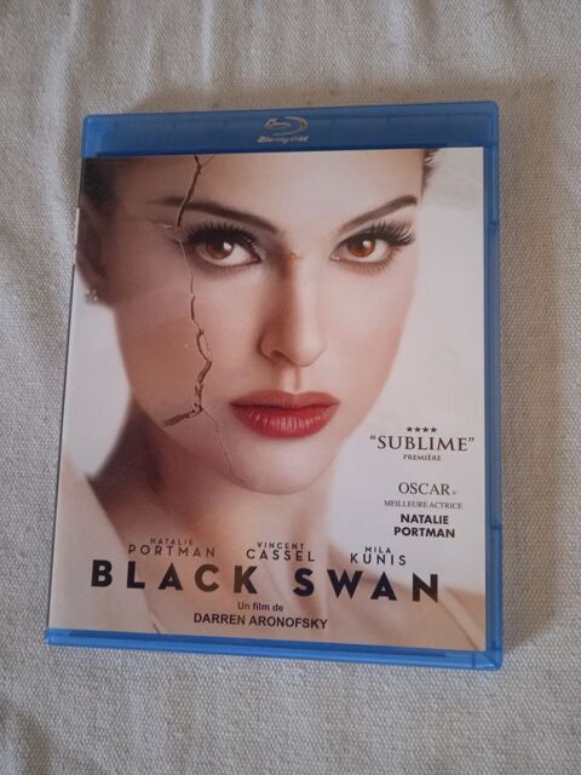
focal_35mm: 28
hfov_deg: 49.7
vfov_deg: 63.4
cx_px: 290
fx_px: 627
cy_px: 388
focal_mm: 3.43
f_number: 2.2
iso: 797
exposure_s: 1/20
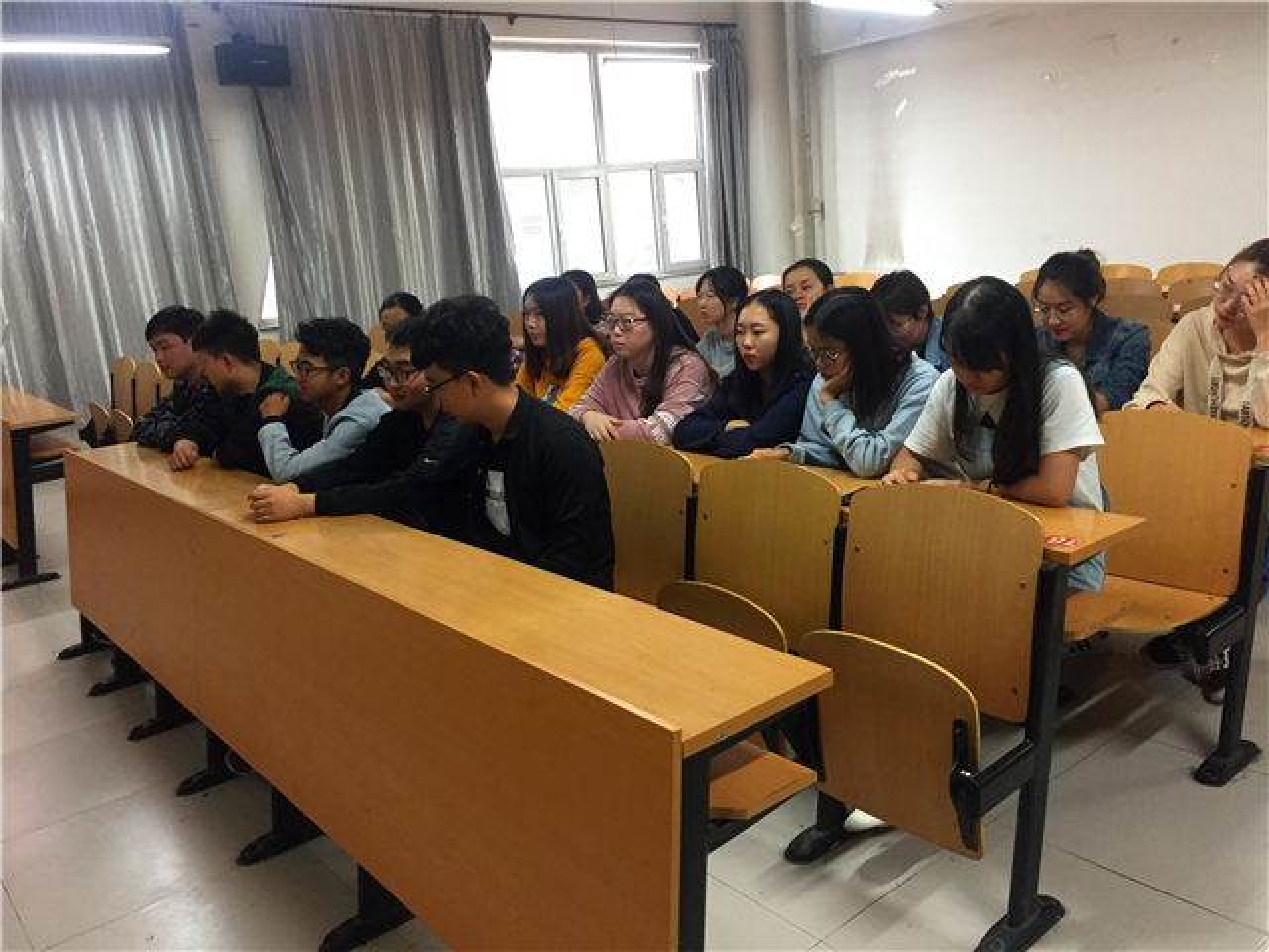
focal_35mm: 29
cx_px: 634
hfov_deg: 61.7
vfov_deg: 48.2
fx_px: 1063
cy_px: 476
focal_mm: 4.15
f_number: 2.2
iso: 200
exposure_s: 1/33
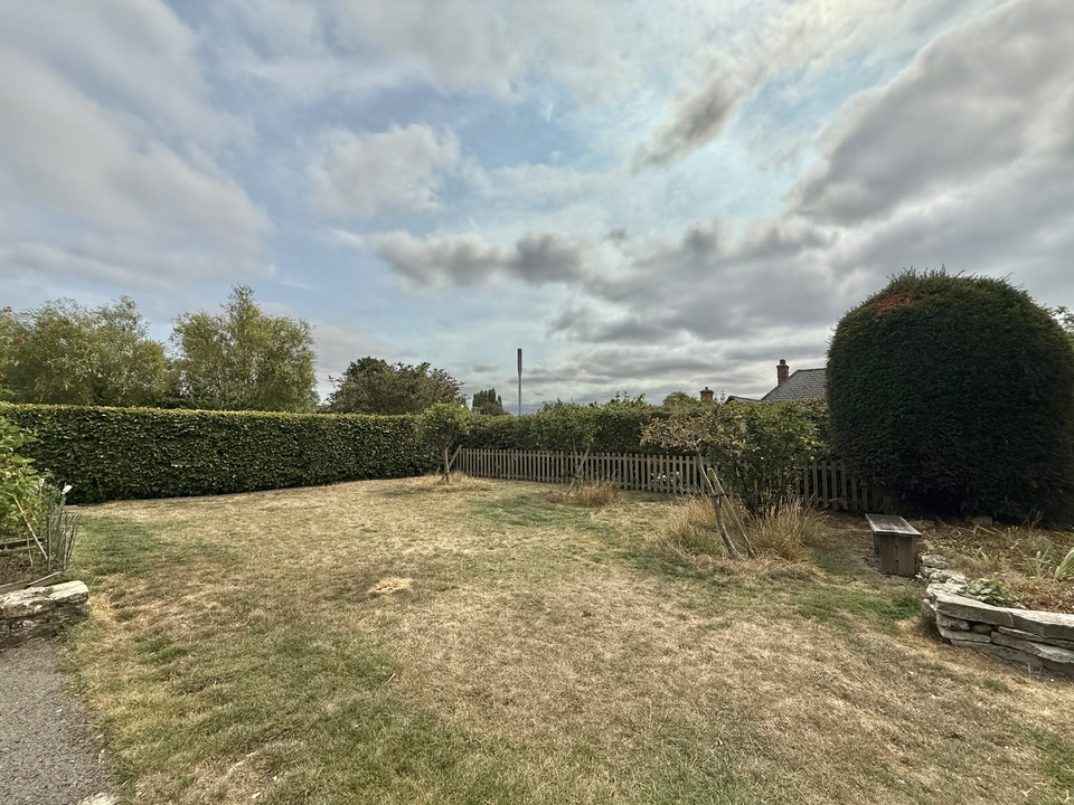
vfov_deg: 85.7
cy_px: 402
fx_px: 434
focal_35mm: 14
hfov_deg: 102.1
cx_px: 537
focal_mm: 2.22
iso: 50
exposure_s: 1/6173
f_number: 2.2
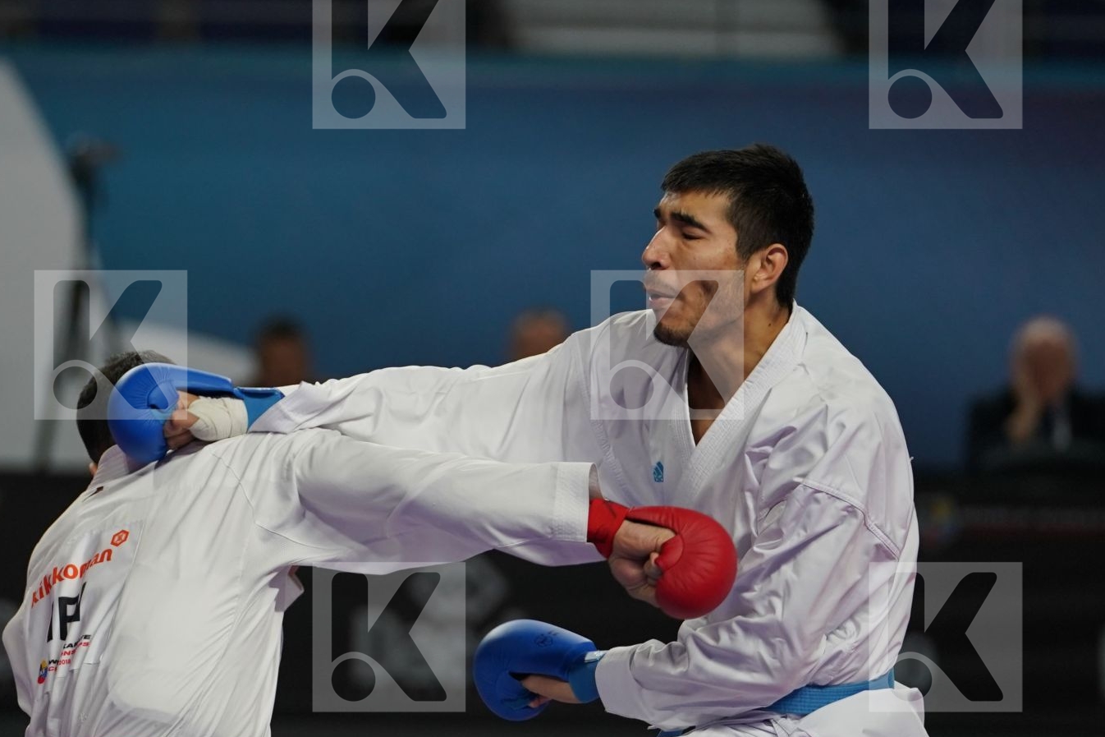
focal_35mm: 357
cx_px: 389
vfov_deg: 3.8
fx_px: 10956
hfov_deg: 5.8
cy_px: 345
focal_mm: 178
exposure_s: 1/1000
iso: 1000
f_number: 2.8
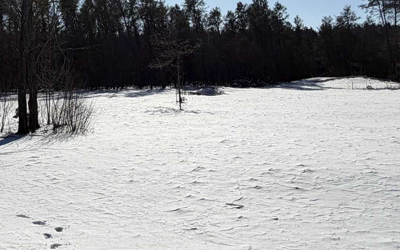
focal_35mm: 44
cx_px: 102
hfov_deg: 43.8
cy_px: 29
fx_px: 480
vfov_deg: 28.2
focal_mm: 2.22
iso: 20
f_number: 2.2
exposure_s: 1/3125
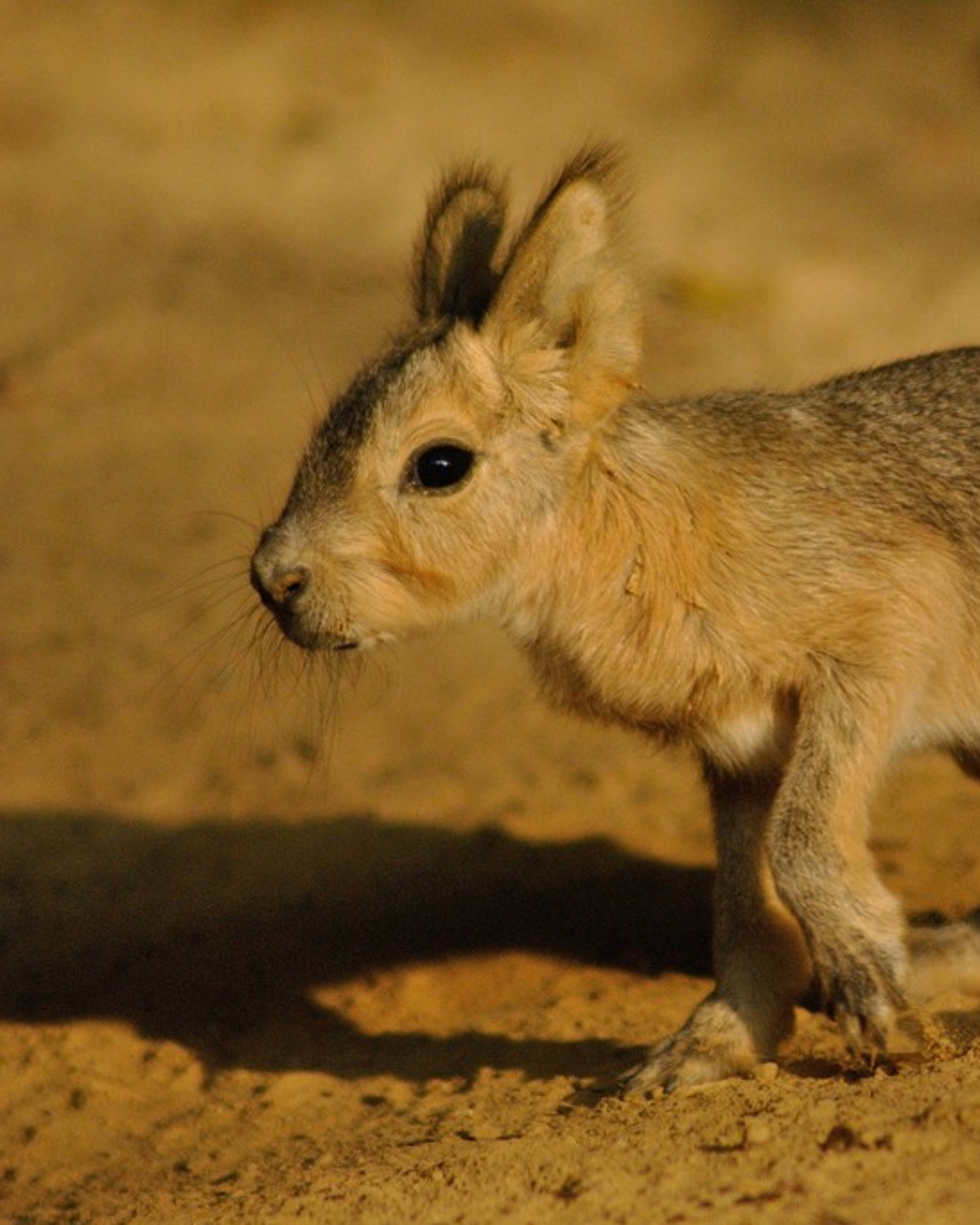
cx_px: 845
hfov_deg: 2.4
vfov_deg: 3.1
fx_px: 22996
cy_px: 612
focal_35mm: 634
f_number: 5.6
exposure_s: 1/1000
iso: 800
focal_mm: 300
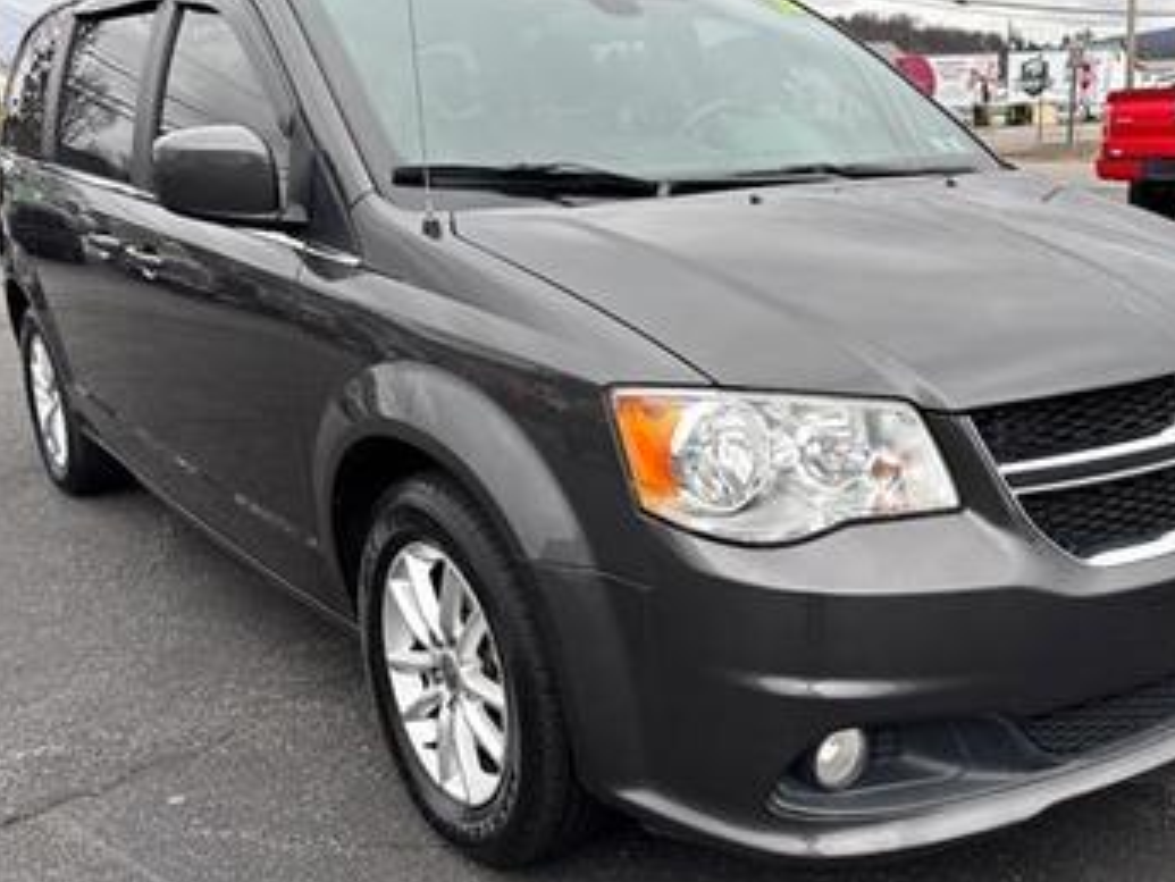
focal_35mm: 38
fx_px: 1290
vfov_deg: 37.7
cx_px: 712
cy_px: 467
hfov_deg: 48.6
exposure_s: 1/565
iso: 50
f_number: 1.6
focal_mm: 5.96
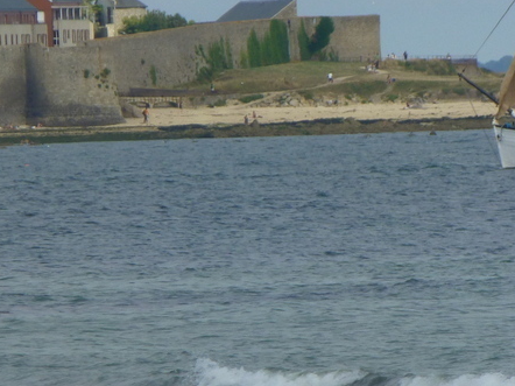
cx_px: 516
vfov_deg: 1.5
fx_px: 14959
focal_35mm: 1006
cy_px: 209
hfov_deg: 2.0
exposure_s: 1/320
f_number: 6.2
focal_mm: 77.4
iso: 100
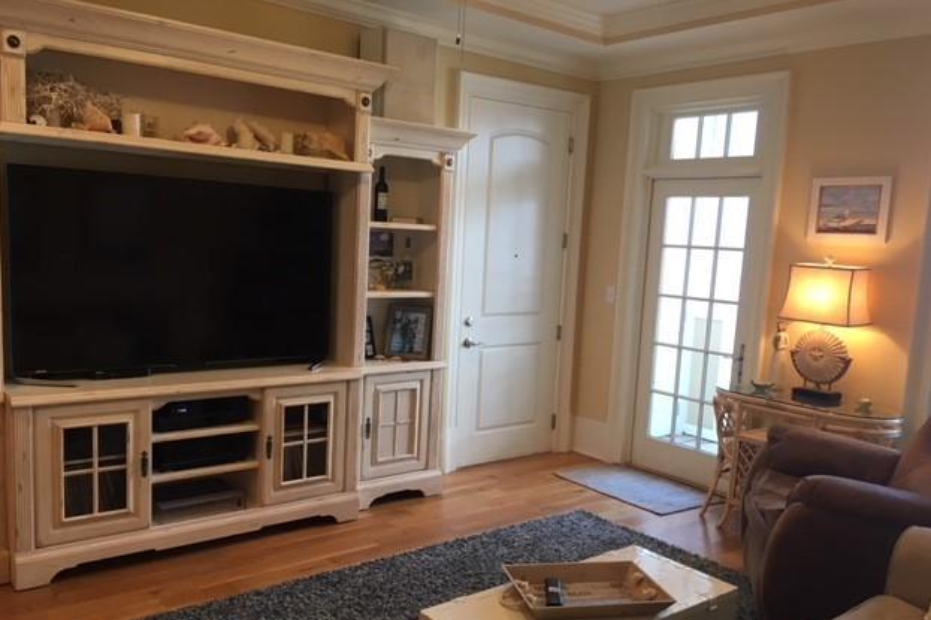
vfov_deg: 42.2
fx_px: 801
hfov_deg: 60.3
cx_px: 454
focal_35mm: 31
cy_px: 356
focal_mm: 4.15
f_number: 2.2
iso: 64
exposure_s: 1/30
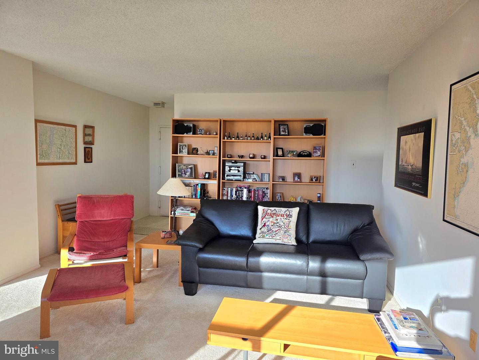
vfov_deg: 58.9
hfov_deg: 73.9
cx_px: 240
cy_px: 180
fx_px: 318
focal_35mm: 23
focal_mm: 6.3
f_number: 1.7
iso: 80
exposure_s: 1/2500
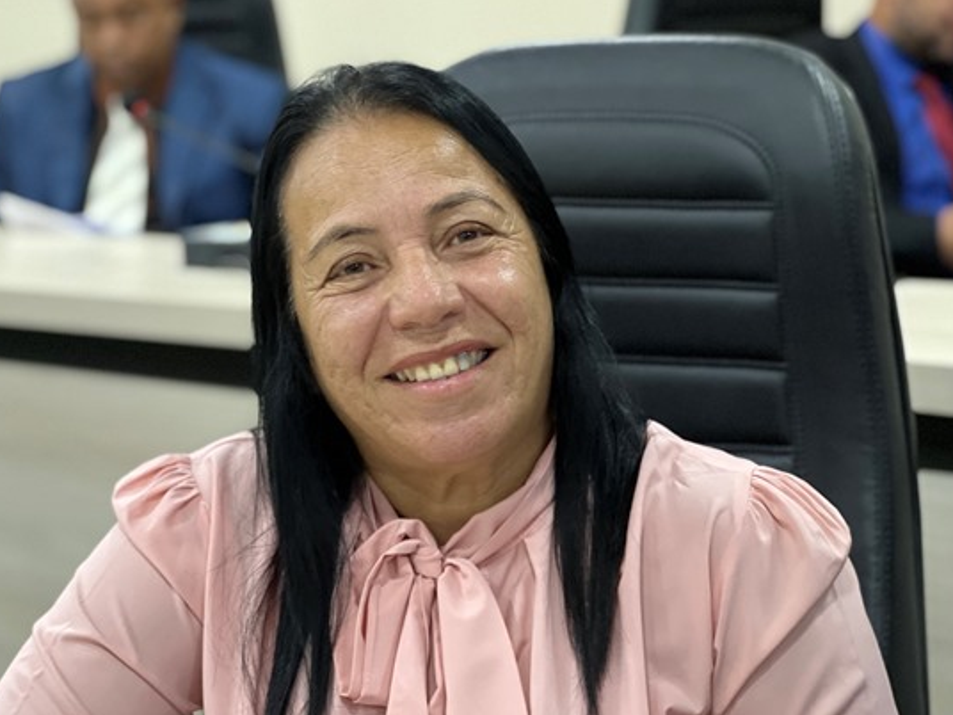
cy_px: 416
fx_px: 2533
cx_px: 404
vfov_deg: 16.1
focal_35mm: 92
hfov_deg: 21.3
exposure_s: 1/24
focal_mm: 9
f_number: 2.8
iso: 500
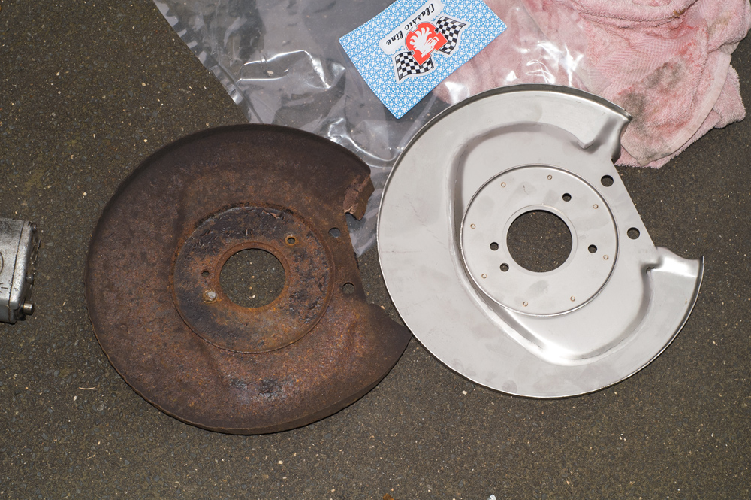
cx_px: 376
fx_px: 1563
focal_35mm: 75
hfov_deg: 27.0
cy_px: 250
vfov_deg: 18.2
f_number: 8
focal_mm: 50
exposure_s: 1/125
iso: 200
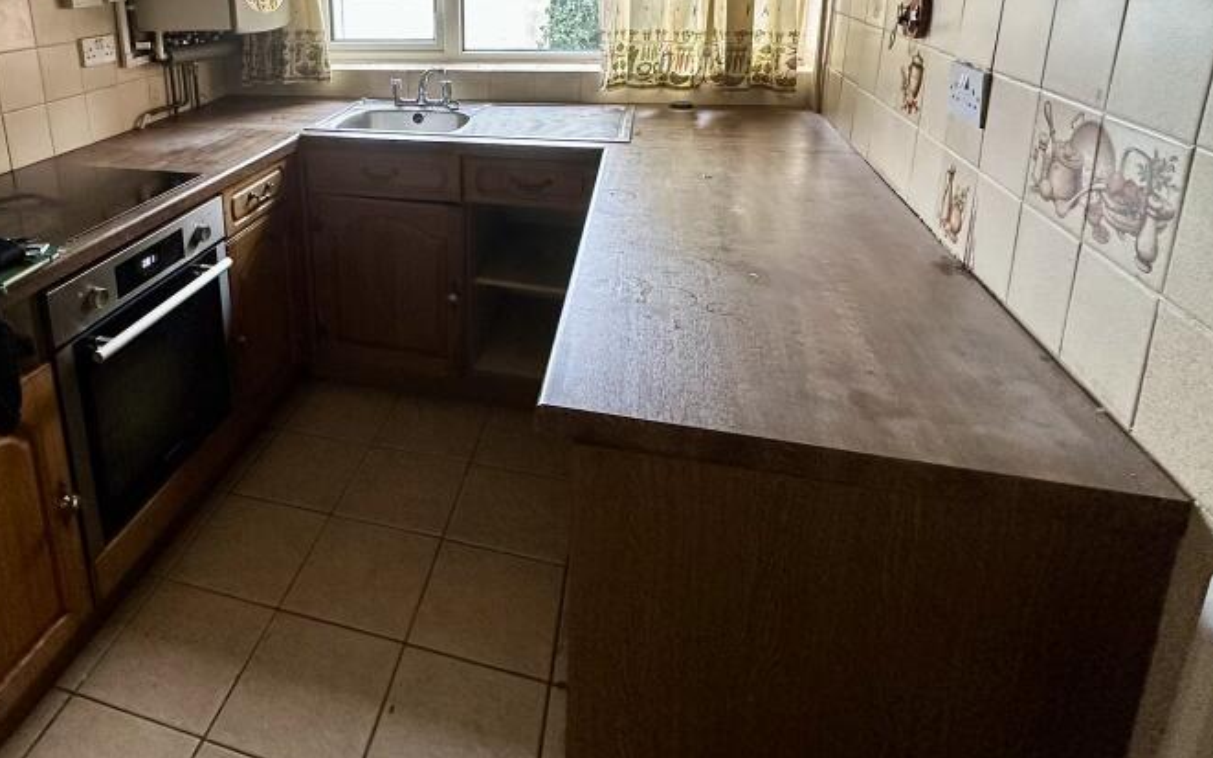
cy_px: 158
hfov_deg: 74.4
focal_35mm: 23
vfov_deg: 50.0
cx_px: 389
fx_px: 760
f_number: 2.2
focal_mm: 2.22
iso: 250
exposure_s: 1/99
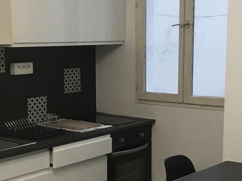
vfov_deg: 19.0
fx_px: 538
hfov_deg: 25.3
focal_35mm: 77
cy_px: 130
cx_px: 144
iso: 40
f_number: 1.8
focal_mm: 3.99
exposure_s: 1/33
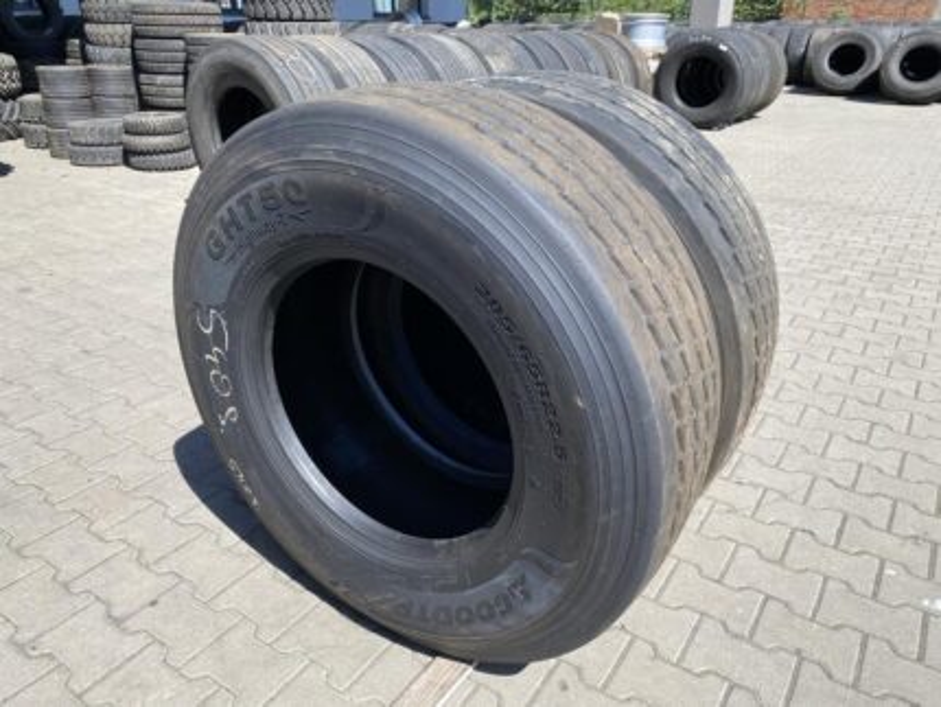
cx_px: 470
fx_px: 707
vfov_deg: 53.1
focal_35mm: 26
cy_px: 354
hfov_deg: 67.3
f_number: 1.8
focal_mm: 4.25
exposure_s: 1/1330
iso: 32
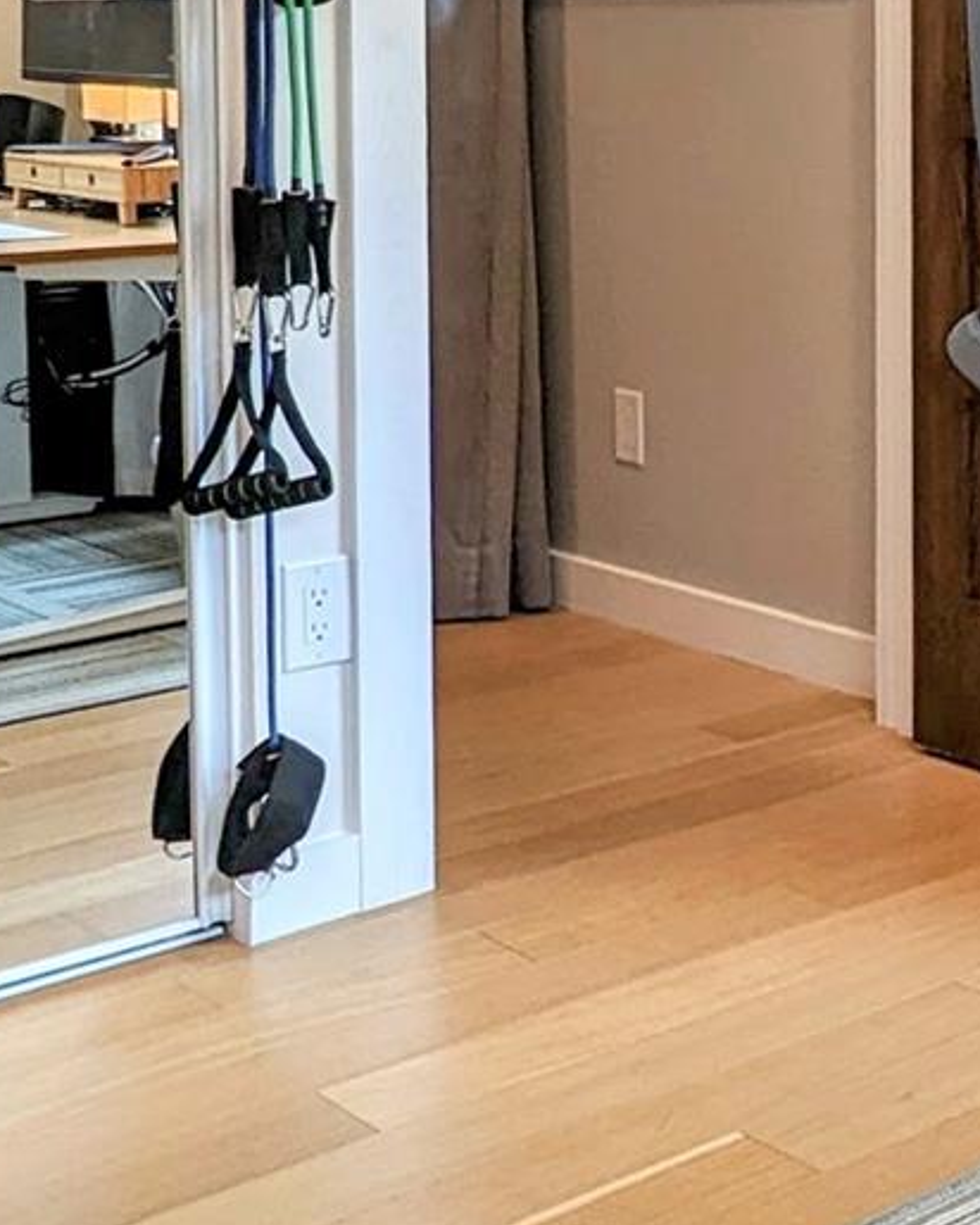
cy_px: 102
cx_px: 1369
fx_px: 2248
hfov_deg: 21.5
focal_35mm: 62
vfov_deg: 29.1
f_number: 2.2
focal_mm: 2.35
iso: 59
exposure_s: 1/60
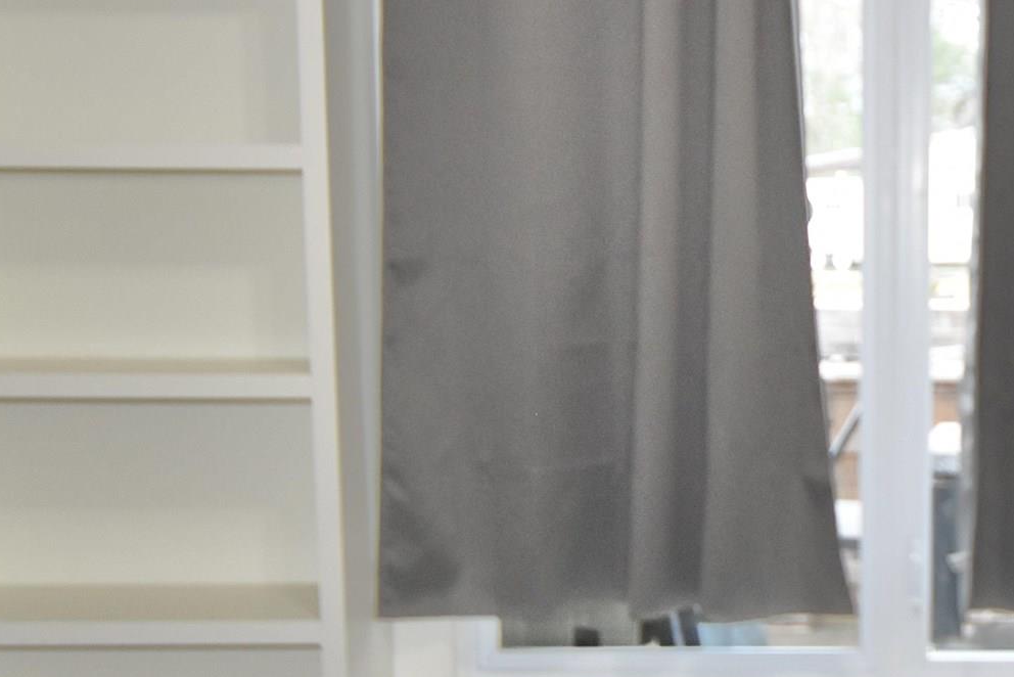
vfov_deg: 20.9
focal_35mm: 65
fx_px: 1831
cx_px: 874
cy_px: 229
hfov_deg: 29.9
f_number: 4
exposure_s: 1/60
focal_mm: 14
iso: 900
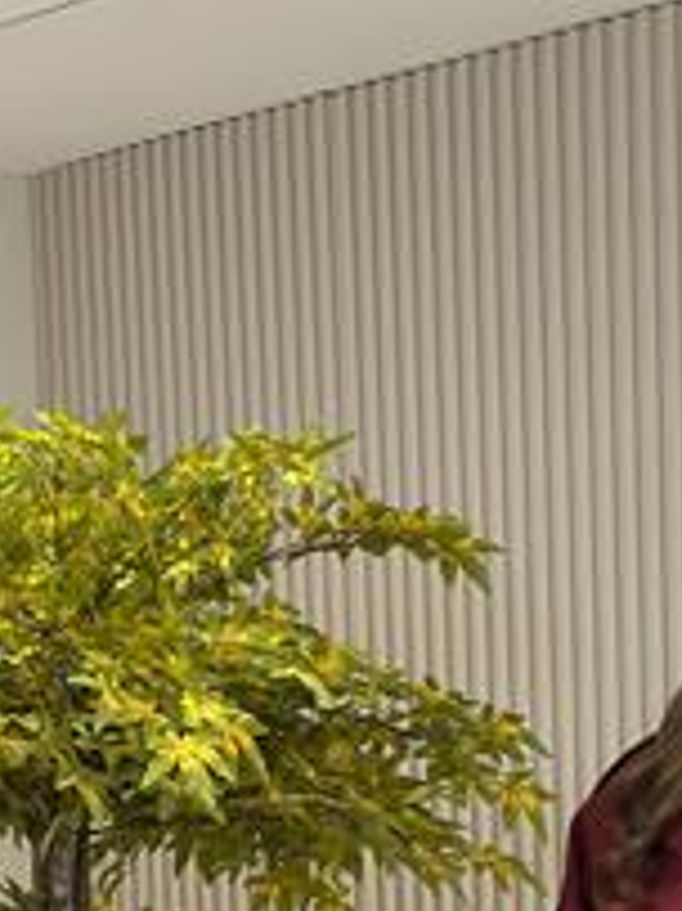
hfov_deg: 11.5
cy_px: 1160
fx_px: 3313
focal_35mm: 126
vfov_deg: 15.0
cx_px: 821
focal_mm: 6.86
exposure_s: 1/155
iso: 64
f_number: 1.78
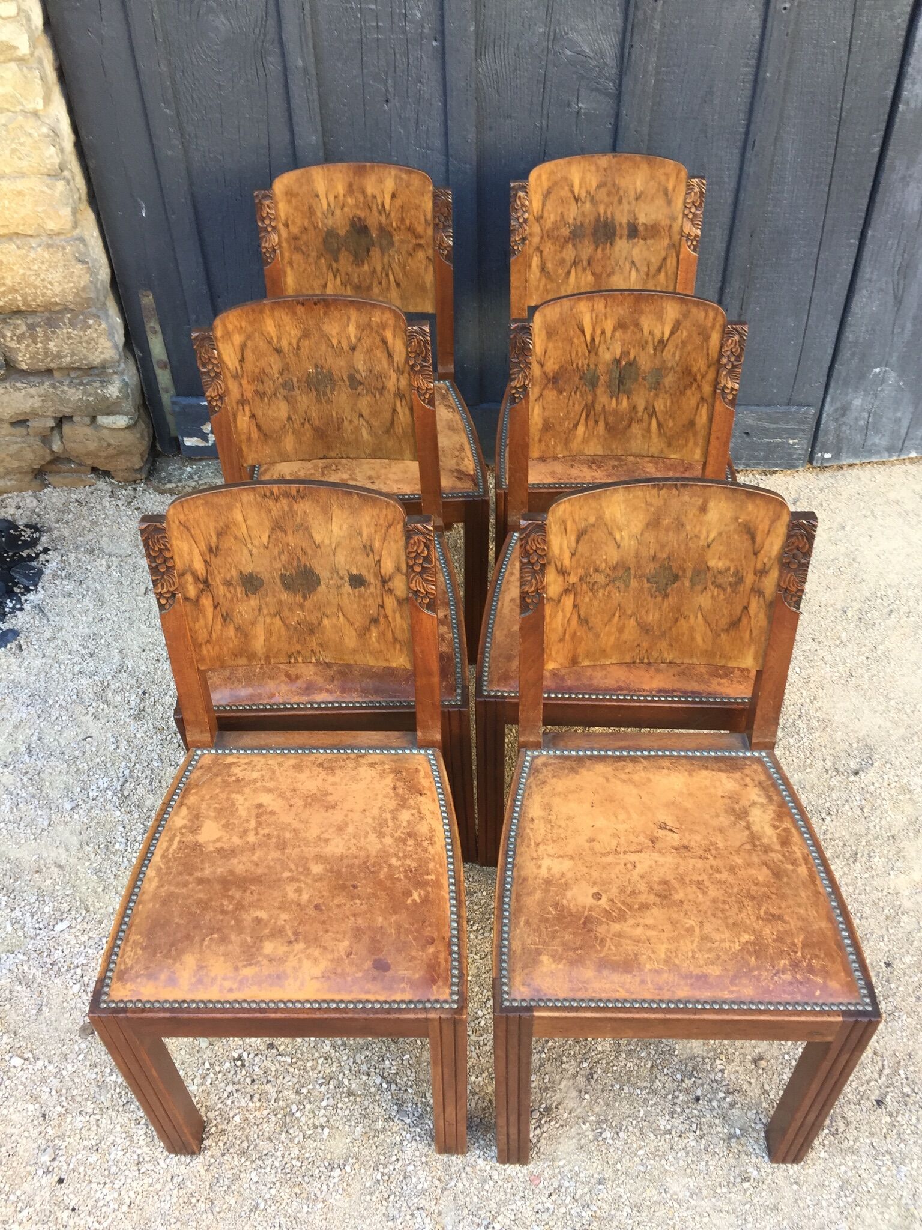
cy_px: 615
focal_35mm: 29
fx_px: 1030
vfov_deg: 61.7
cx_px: 461
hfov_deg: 48.2
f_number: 2.2
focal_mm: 4.15
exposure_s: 1/100
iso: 50
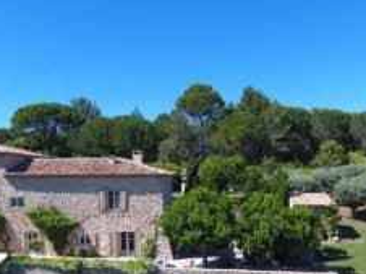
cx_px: 141
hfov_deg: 47.5
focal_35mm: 39
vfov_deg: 36.5
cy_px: 173
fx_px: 412
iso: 100
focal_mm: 3.61
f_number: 2.8
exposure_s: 1/583
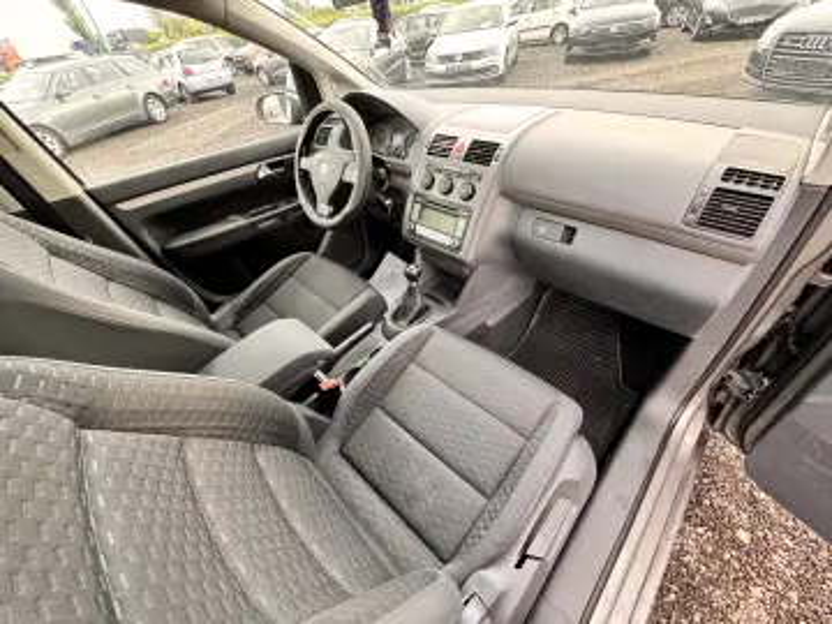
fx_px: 336
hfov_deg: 102.1
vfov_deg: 85.7
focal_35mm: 14
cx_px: 416
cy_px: 312
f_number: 2.2
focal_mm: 2.22
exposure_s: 1/99
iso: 320
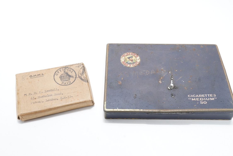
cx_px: 116
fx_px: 291
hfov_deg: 43.6
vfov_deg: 29.9
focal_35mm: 45
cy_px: 78
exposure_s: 1/100
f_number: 18
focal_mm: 30
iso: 100
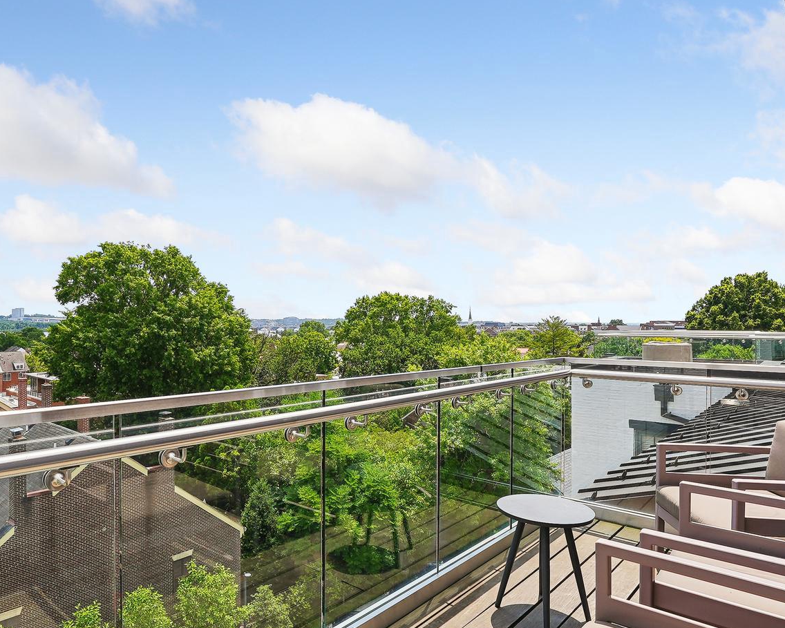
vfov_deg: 63.1
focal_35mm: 22
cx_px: 318
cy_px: 337
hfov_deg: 74.3
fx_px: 511
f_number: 10
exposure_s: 1/160
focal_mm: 13
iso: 80
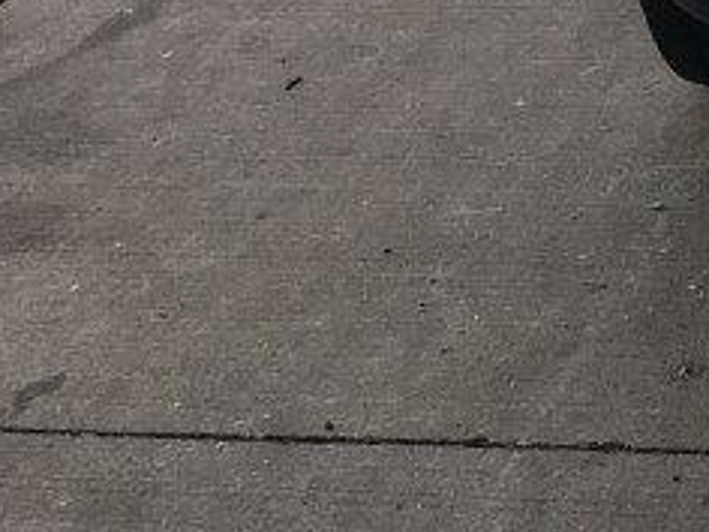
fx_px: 2581
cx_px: 1409
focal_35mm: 126
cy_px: -598
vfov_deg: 10.6
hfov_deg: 13.5
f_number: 2.2
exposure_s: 1/342
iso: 25
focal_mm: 4.15
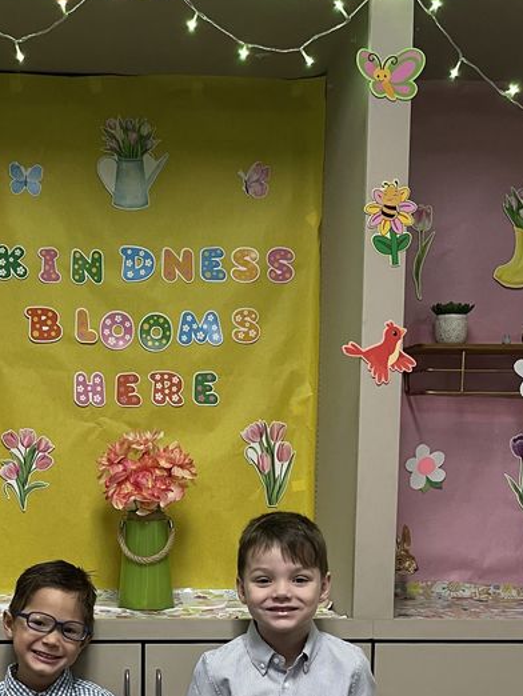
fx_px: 986
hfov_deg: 29.5
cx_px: 169
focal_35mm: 49
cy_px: 577
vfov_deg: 37.2
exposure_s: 1/60
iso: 250
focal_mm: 5.1
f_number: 1.6
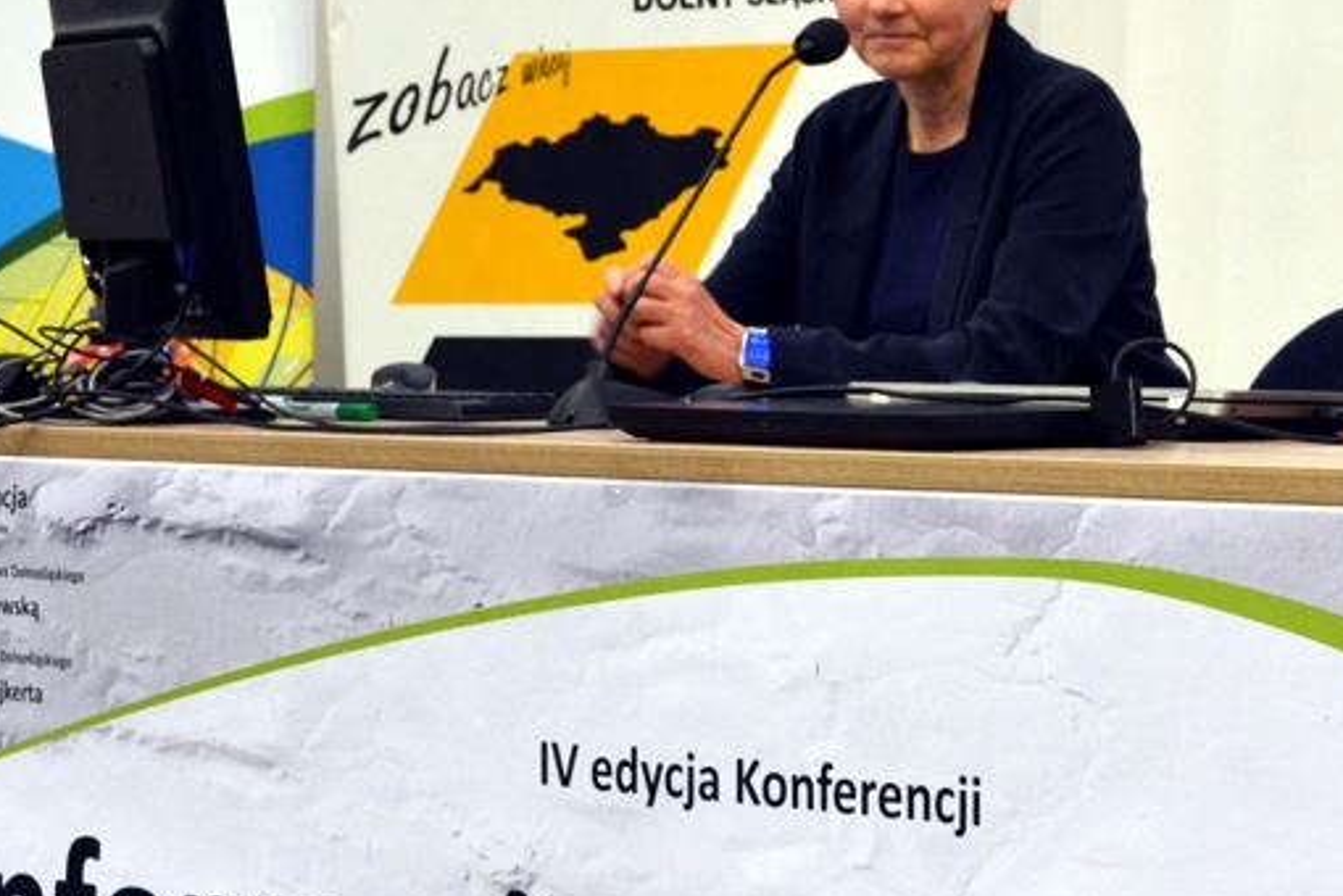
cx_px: 785
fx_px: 2984
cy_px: 265
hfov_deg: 25.3
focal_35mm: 80
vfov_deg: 17.0
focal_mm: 34
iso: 400
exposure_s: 1/30
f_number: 5
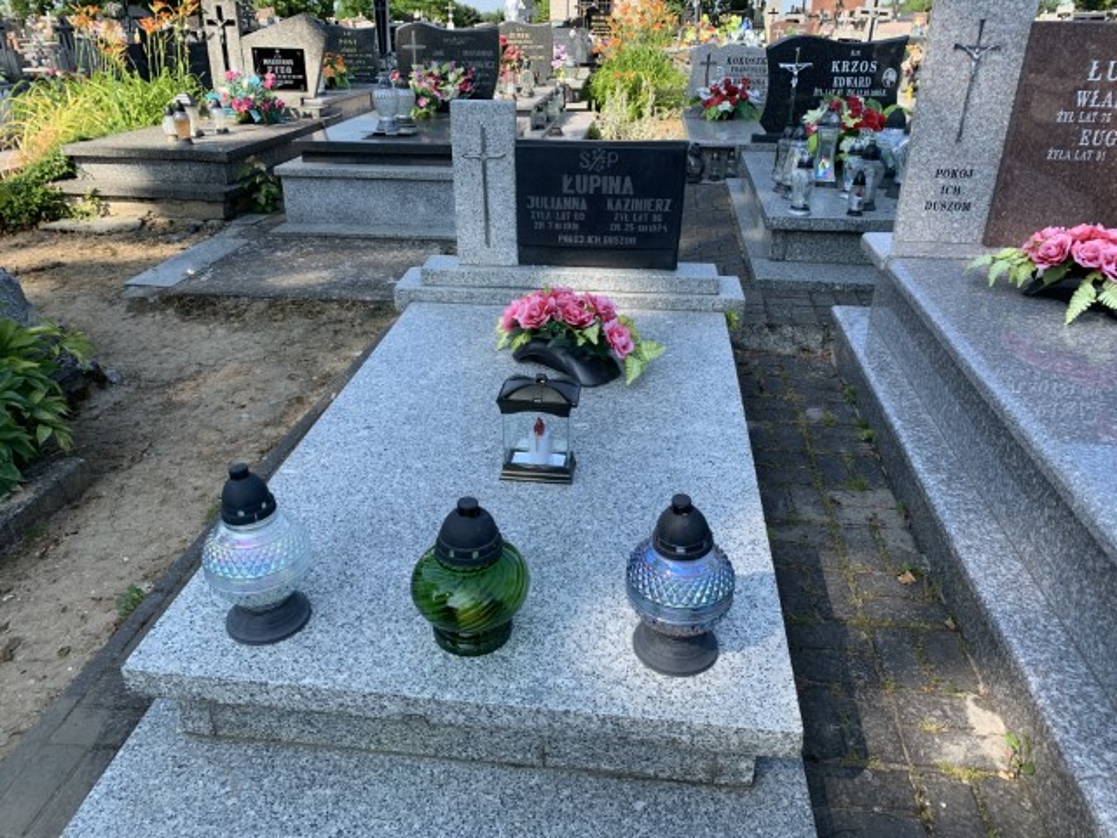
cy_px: 419
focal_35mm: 26
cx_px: 558
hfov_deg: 67.3
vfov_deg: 53.1
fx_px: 839
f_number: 1.8
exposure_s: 1/651
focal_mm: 4.25
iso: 25
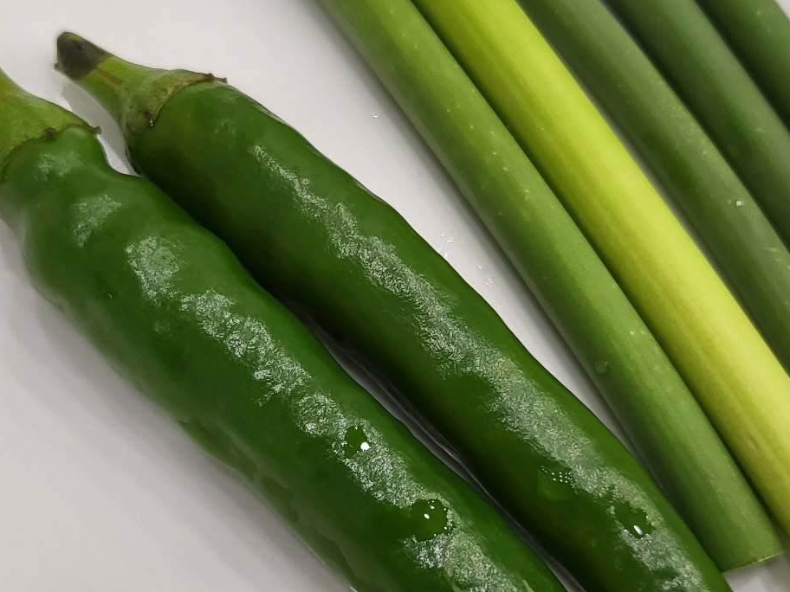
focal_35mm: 57
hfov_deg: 33.8
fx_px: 1301
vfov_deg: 25.6
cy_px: 345
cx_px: 405
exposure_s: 1/120
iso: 100
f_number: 1.8
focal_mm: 4.25
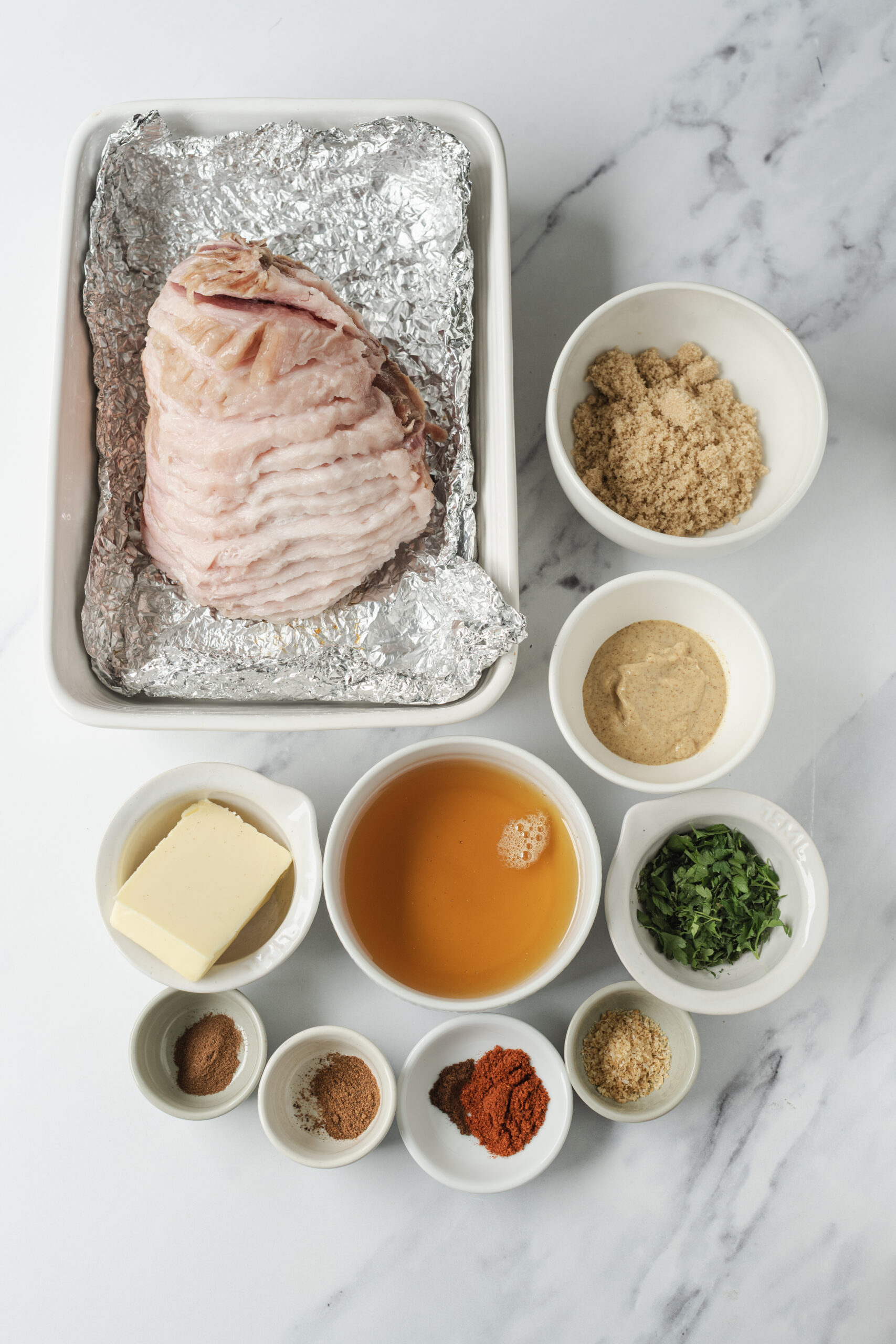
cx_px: 448
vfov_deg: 39.6
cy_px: 672
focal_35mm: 50
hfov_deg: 27.0
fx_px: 1866
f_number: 7.1
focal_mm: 50
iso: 250
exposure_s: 1/30
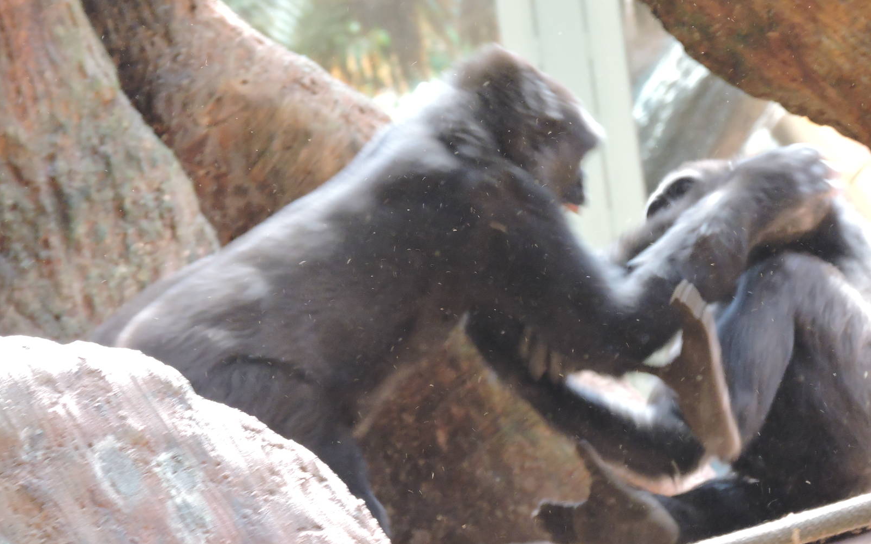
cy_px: 257
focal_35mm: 499
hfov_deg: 4.2
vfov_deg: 2.6
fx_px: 11845
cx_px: 435
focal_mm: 83.8
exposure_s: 1/60
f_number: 4.9
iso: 800
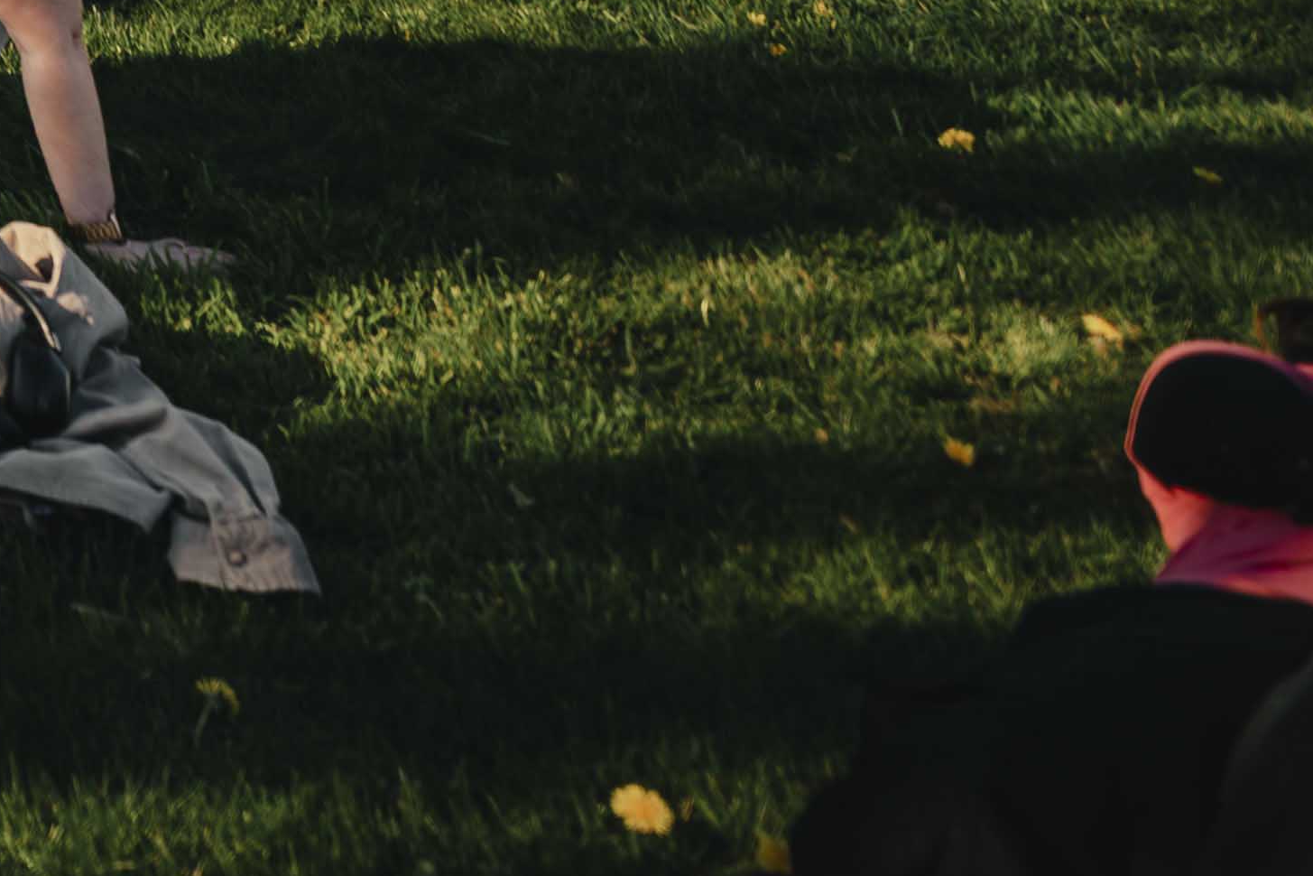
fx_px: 2407
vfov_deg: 16.8
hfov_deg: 18.4
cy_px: -737
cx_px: -1378
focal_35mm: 66
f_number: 2.8
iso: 100
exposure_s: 1/1250
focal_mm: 16
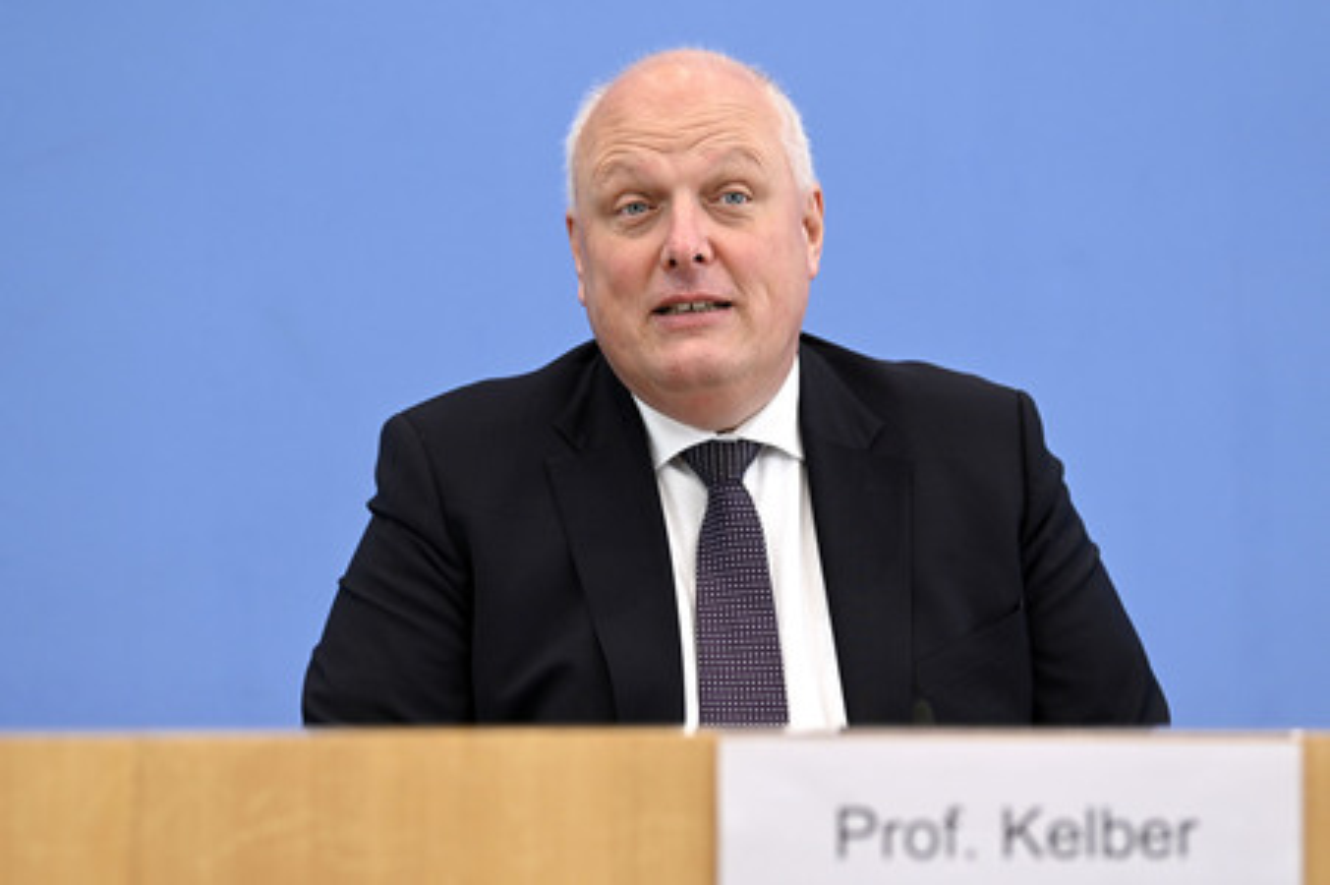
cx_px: 665
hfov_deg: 21.5
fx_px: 3507
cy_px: 442
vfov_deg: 14.4
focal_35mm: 95
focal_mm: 95
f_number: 4
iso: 2000
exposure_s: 1/800
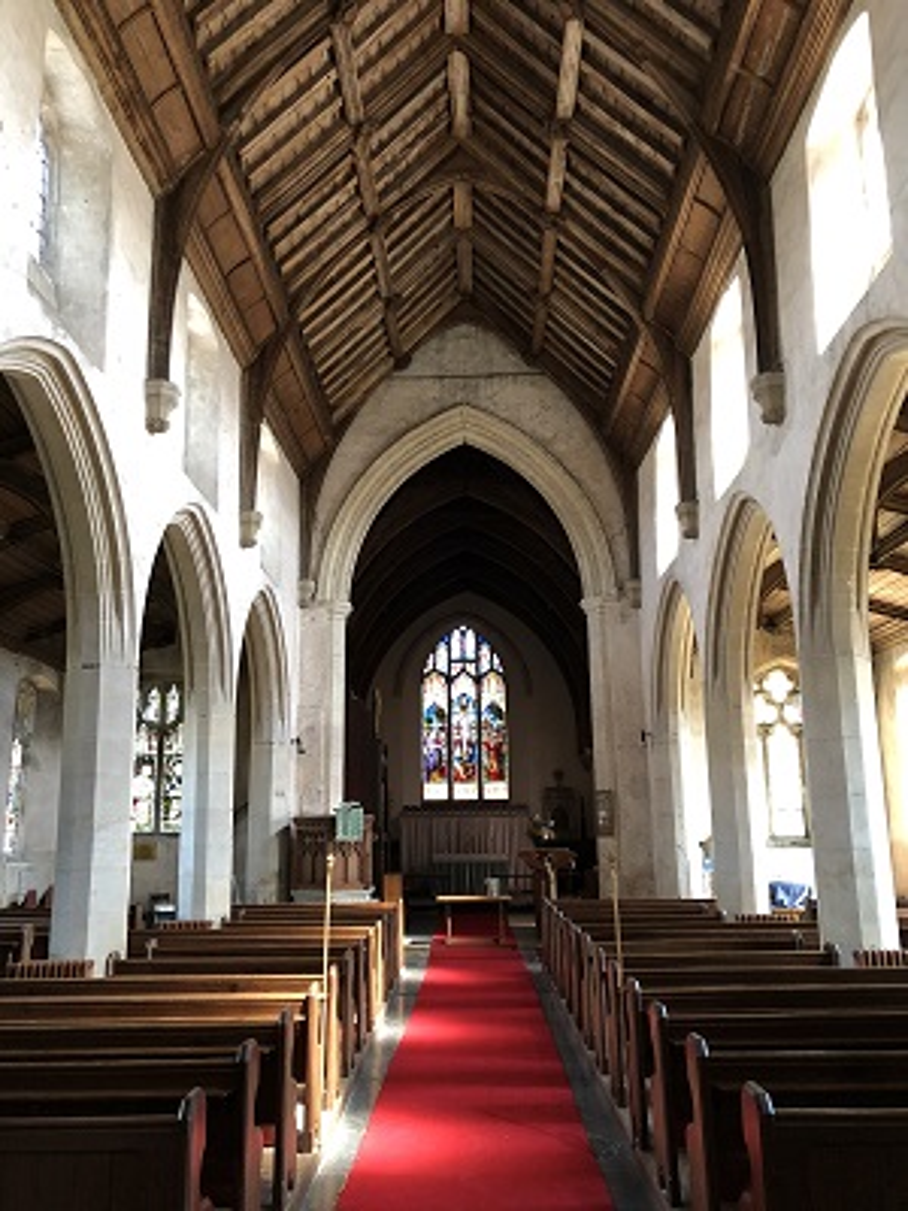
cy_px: 606
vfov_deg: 63.4
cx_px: 454
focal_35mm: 28
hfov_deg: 49.7
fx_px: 979
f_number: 1.8
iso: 80
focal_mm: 4
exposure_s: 1/15
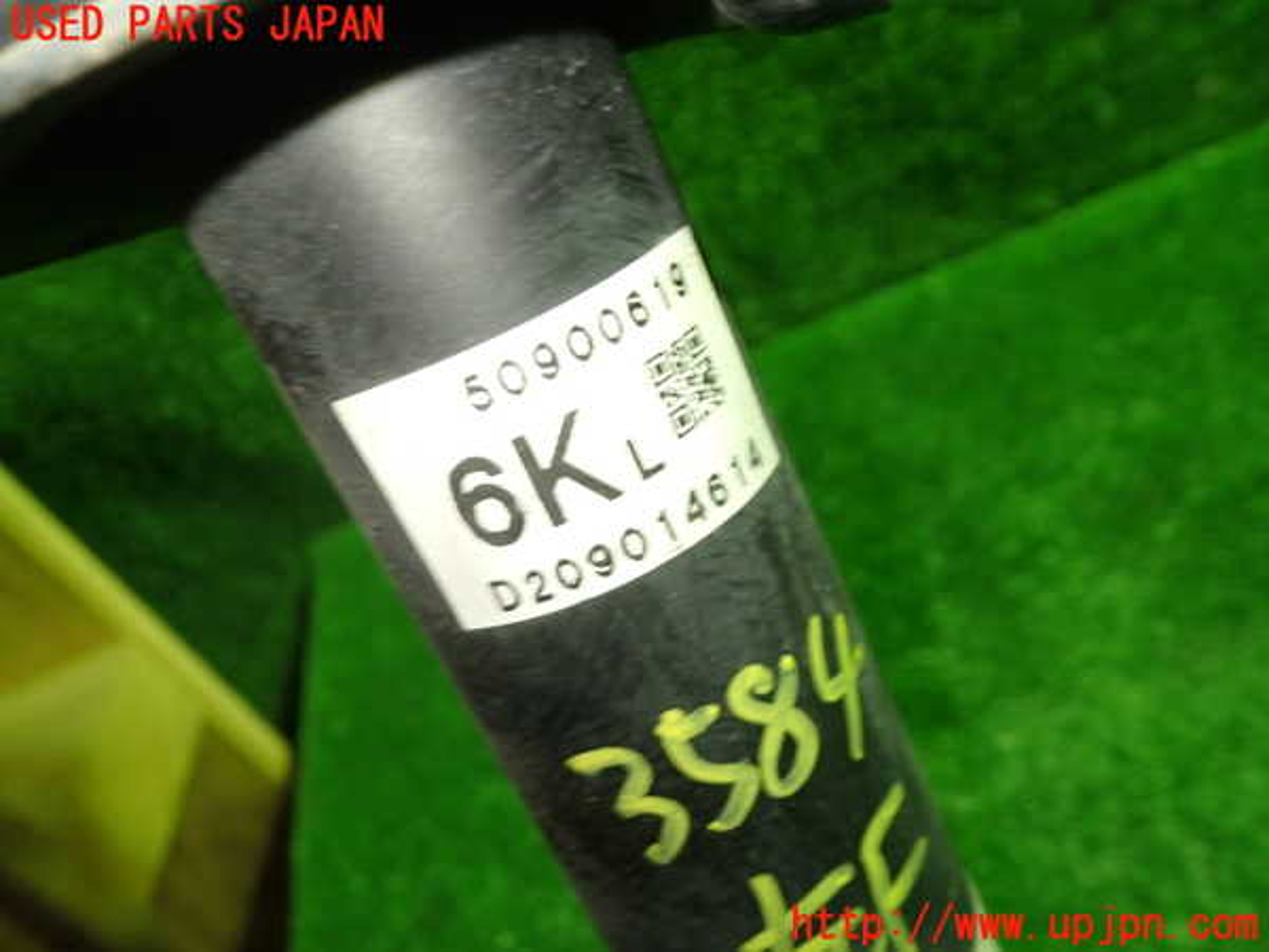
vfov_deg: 46.8
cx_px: 634
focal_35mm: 30
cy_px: 476
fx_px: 1100
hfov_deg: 60.0
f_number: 2.3
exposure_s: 1/30
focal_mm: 5.4
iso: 250
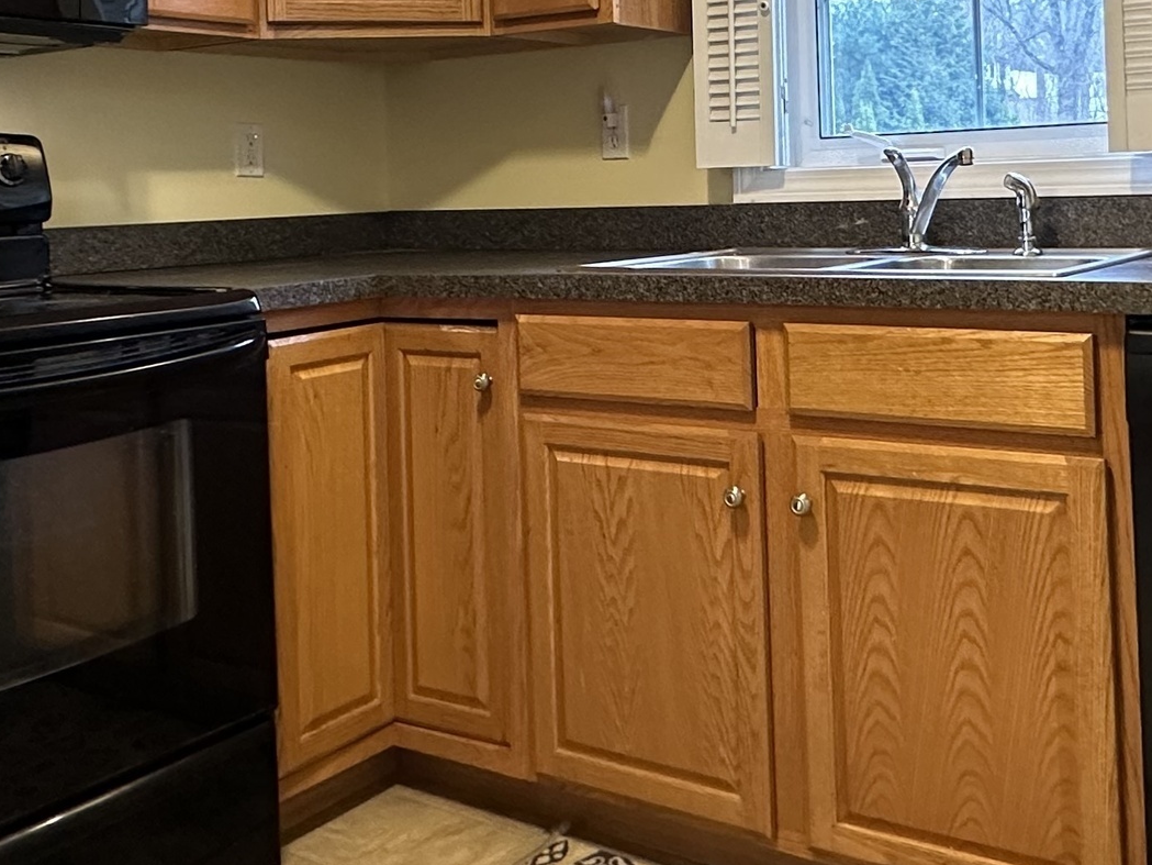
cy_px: 165
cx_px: 708
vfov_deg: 34.0
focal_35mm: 41
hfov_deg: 45.4
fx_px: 1365
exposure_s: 1/60
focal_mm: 2.22
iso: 250
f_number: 2.2
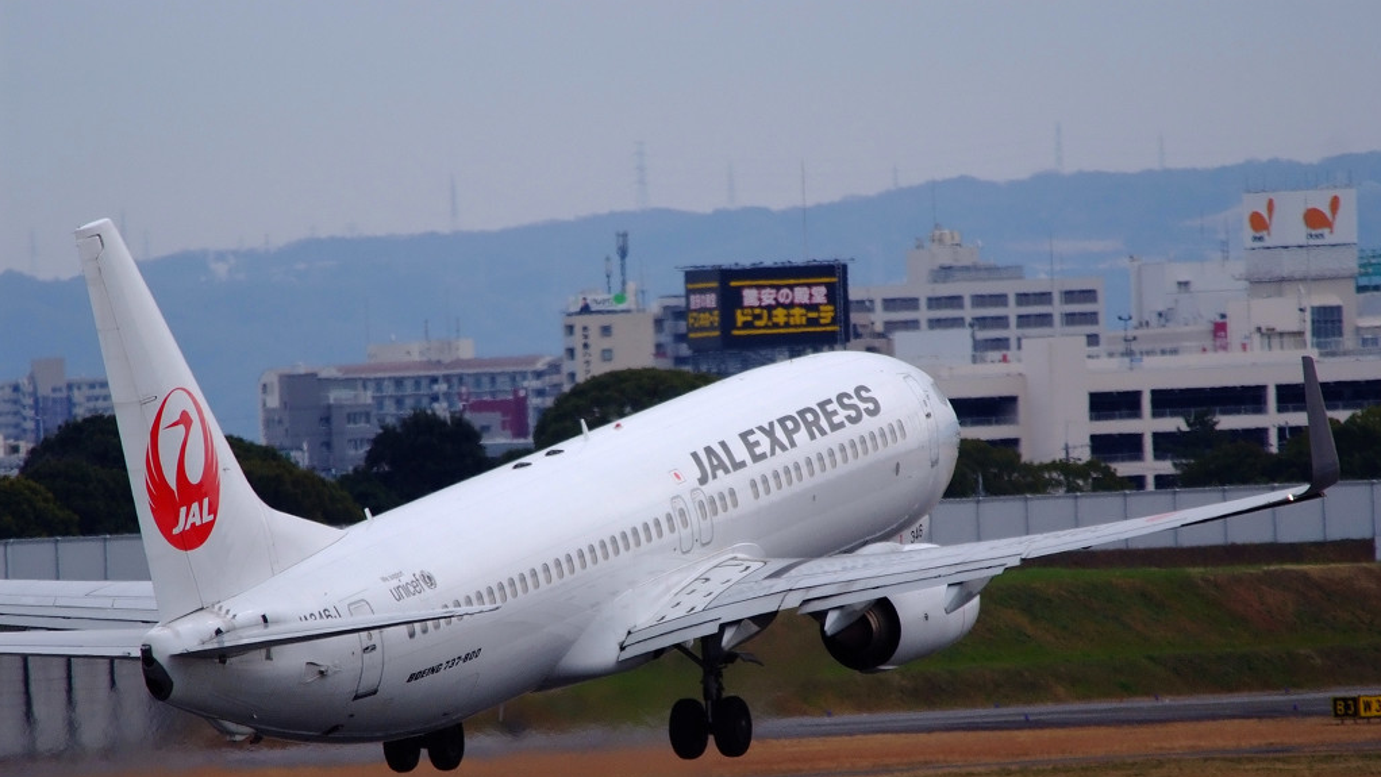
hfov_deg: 3.3
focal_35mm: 662
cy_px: 457
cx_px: 690
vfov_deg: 1.8
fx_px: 24243
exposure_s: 1/4500
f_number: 5.6
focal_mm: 420
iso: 500
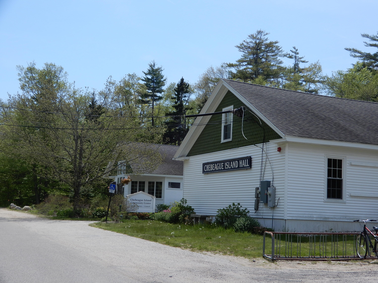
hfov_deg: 38.2
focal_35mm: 50
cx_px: 189
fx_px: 546
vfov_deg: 29.1
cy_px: 142
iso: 80
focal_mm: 8.9
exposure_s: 1/800
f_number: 4
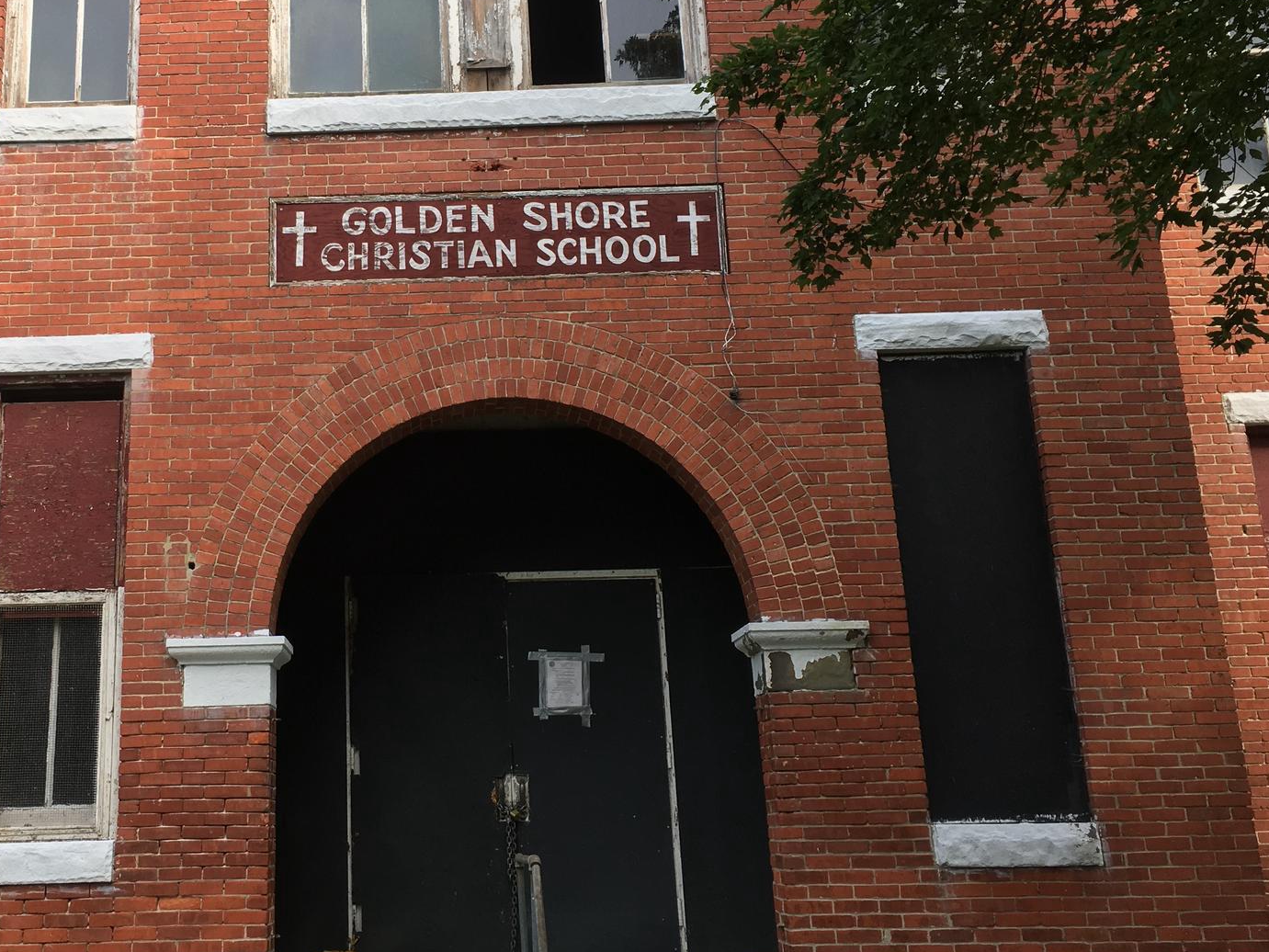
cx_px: 405
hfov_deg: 43.1
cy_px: 372
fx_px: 1576
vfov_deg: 33.5
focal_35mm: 43
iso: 25
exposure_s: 1/316
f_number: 2.2
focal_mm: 4.15
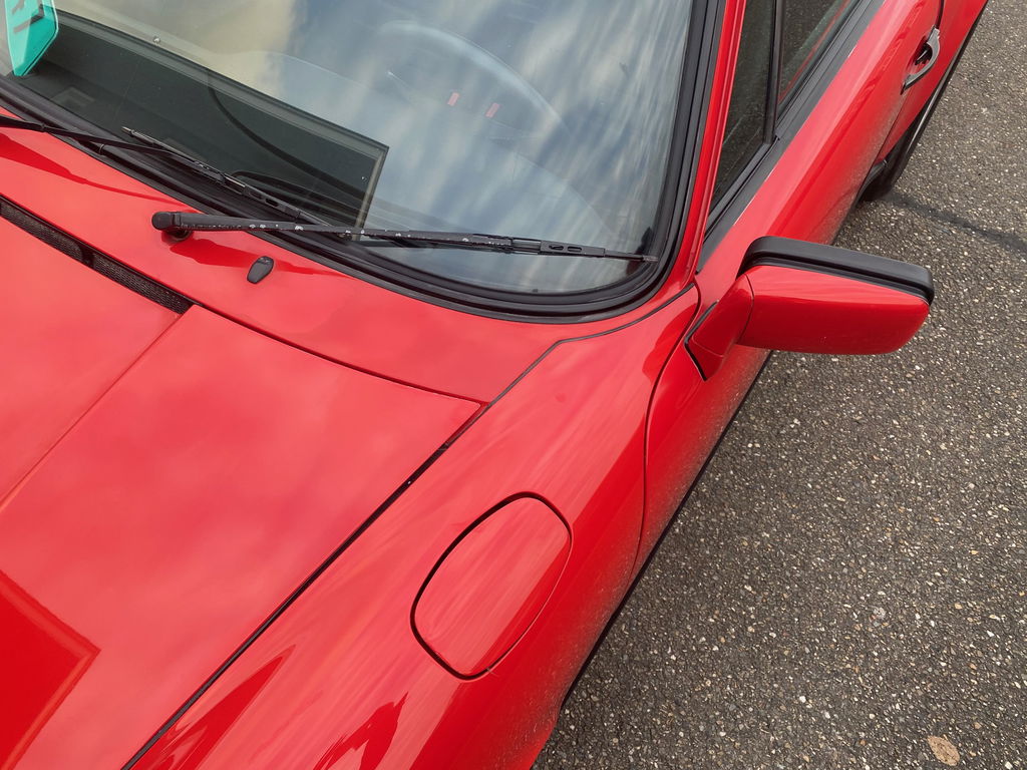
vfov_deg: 53.1
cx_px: 514
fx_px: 771
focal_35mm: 26
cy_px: 385
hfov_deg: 67.3
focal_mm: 4.25
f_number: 1.8
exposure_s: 1/122
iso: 64
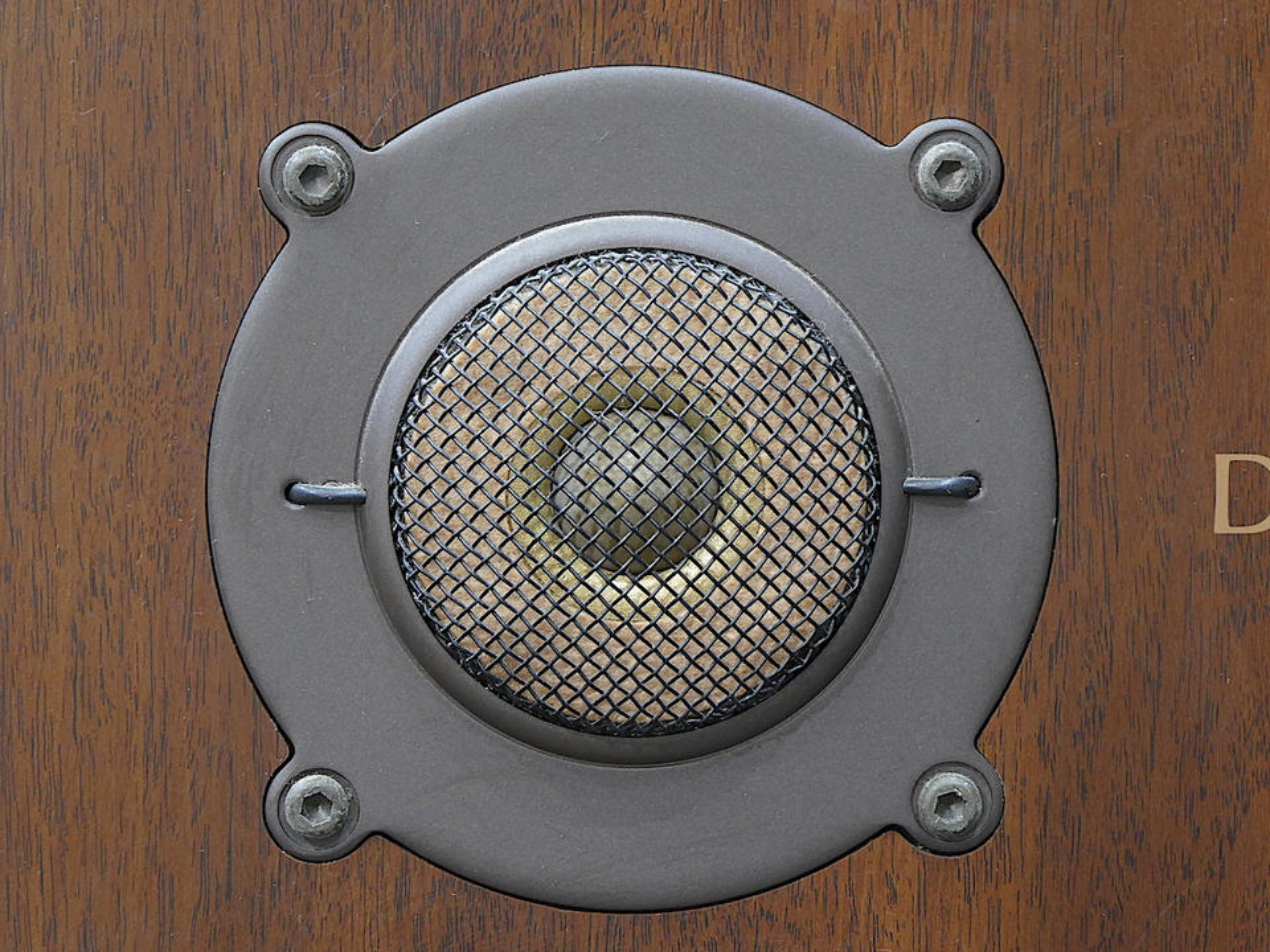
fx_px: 7851
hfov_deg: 9.2
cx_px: 635
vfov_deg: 6.9
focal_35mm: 214
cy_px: 476
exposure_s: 1/2
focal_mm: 38.4
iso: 200
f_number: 5.6
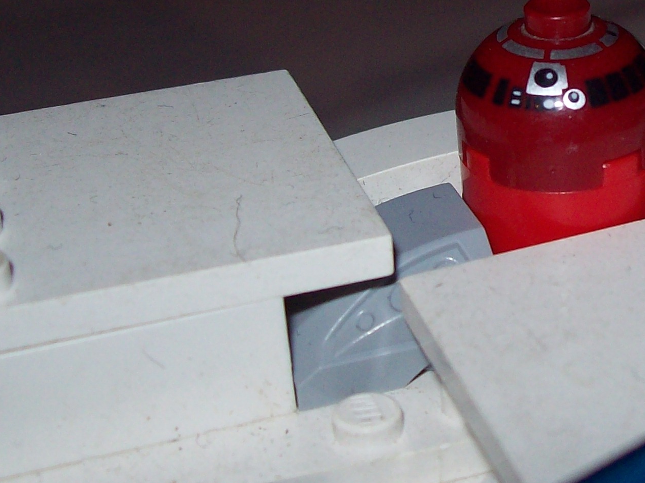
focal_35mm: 87
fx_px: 1621
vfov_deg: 16.9
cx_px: 570
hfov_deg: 22.0
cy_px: 136
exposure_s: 1/64
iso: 80
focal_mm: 6
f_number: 2.7
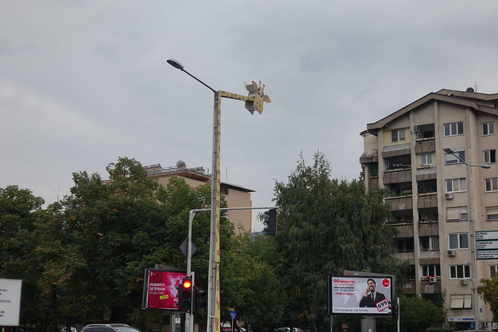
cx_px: 249
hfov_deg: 34.5
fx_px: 802
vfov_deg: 23.4
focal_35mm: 58
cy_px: 166
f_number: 4
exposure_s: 1/500
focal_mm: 21.39
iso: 125
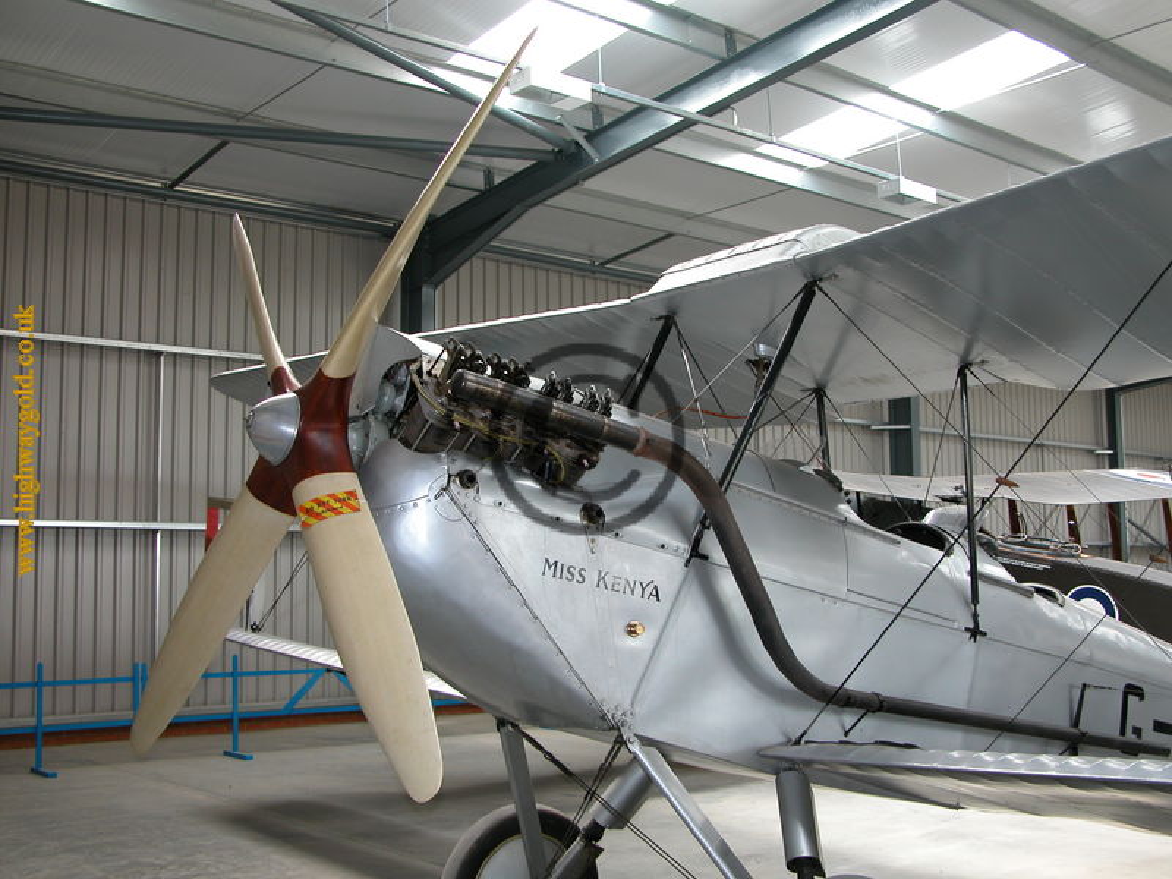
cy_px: 440
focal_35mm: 39
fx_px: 1320
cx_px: 586
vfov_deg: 36.8
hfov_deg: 47.9
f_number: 2.9
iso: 100
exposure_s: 1/50.3
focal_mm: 10
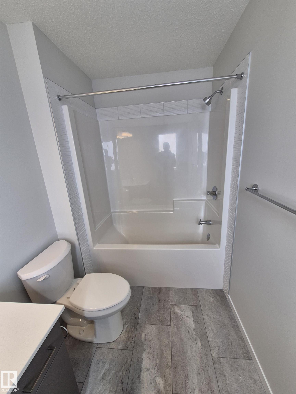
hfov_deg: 89.9
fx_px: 148
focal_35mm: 13
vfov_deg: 106.2
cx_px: 148
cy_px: 197
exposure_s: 1/120
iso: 50
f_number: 2.2
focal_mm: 1.74
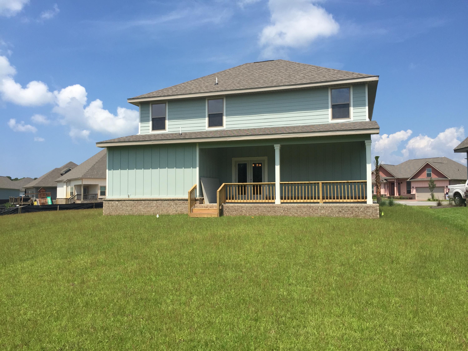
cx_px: 234
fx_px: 392
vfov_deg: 48.2
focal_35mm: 29
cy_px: 176
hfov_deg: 61.7
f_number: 2.2
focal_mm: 4.15
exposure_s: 1/2475
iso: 32
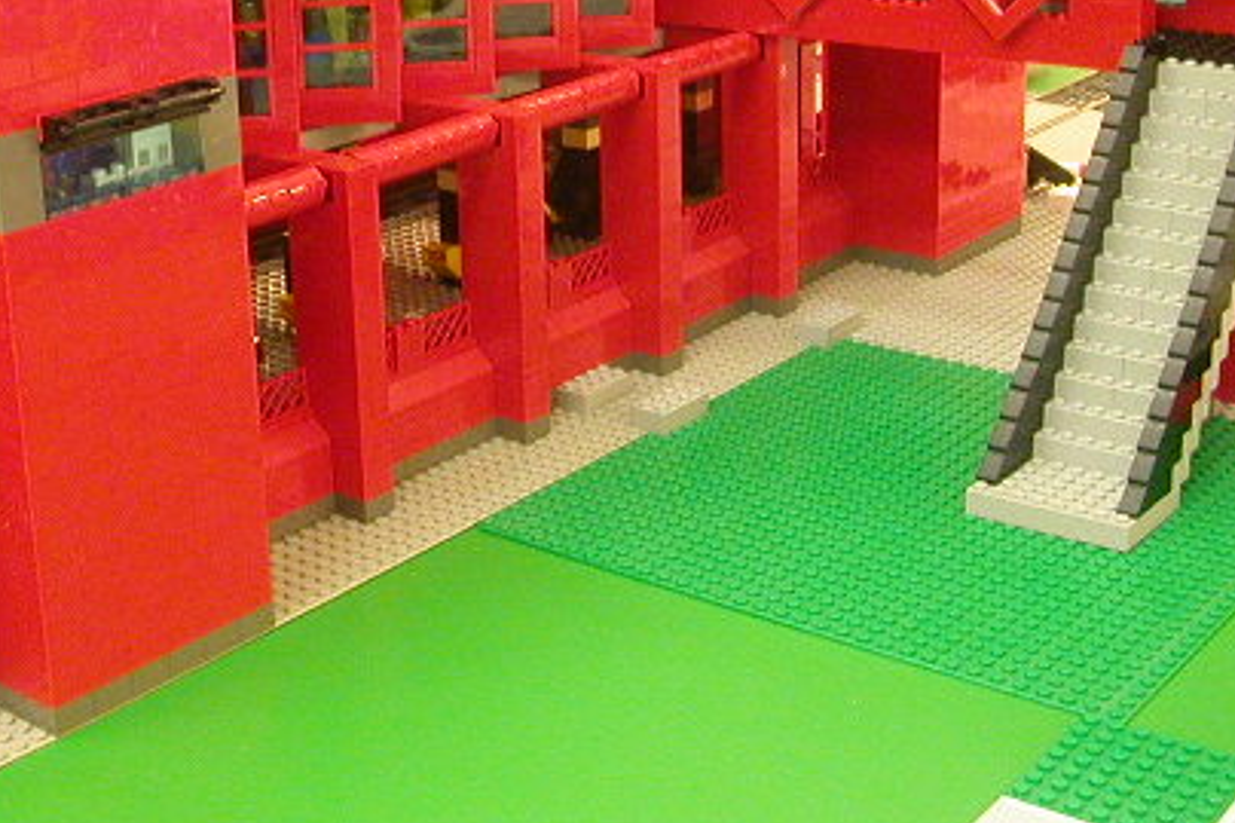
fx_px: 2092
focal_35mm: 61
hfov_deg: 32.4
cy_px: 113
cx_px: 355
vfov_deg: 21.8
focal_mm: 5.6
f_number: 2.7
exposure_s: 1/8.2
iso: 400
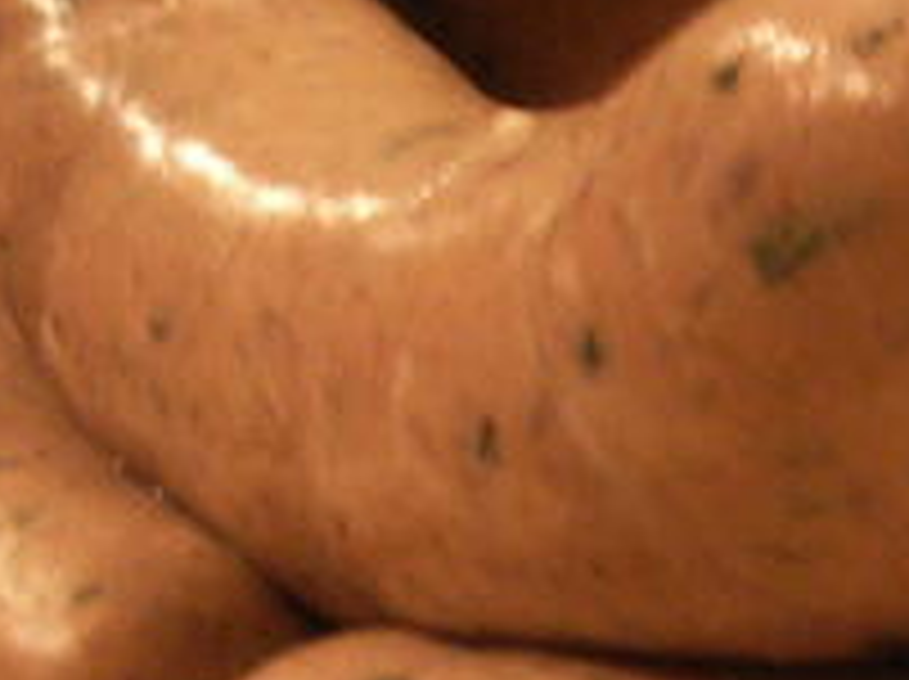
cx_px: 1467
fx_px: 4092
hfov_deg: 12.0
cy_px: 781
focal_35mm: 156
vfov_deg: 9.4
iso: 160
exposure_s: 1/10
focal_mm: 5.86
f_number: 2.8
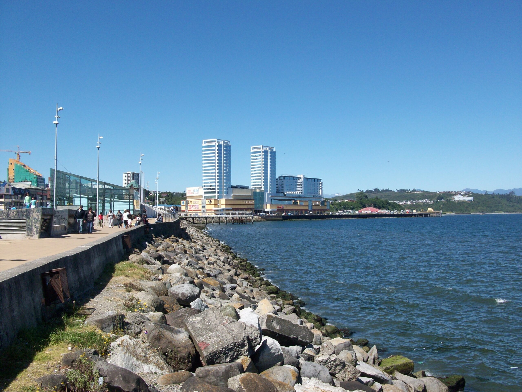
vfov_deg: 41.8
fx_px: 513
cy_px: 196
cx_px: 261
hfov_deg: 54.0
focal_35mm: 34
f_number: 5.5
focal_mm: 5.7
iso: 64
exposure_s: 1/349
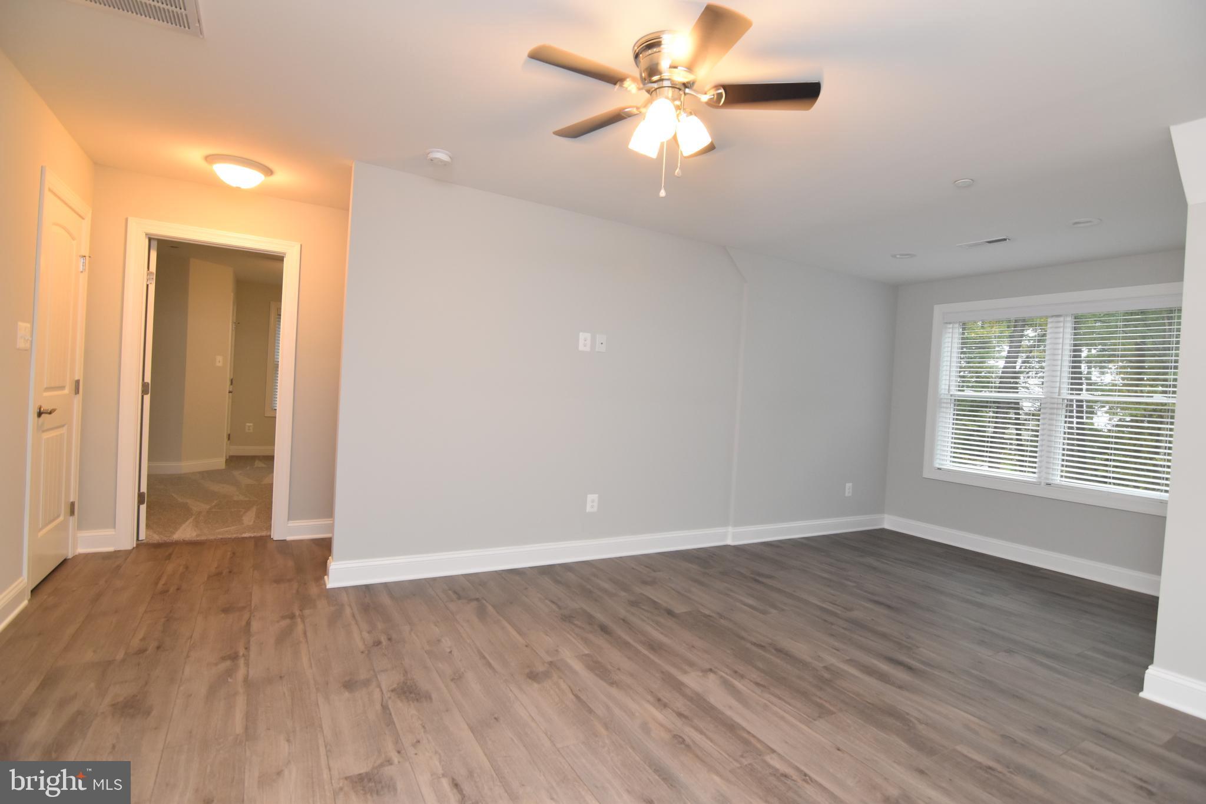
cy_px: 402
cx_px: 603
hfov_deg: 95.0
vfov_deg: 72.0
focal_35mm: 16
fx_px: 553
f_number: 4
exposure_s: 1/60
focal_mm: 11
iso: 800
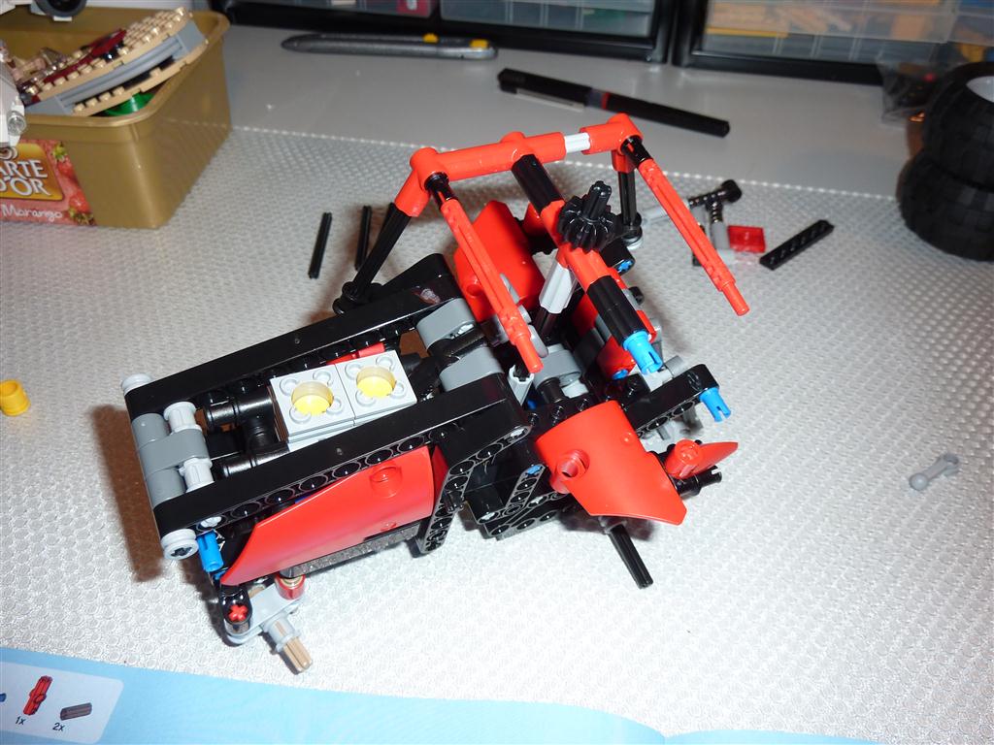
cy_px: 372
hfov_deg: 61.7
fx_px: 833
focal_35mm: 29
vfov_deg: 48.2
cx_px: 497
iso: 100
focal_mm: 4.7
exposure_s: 1/125
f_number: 3.4
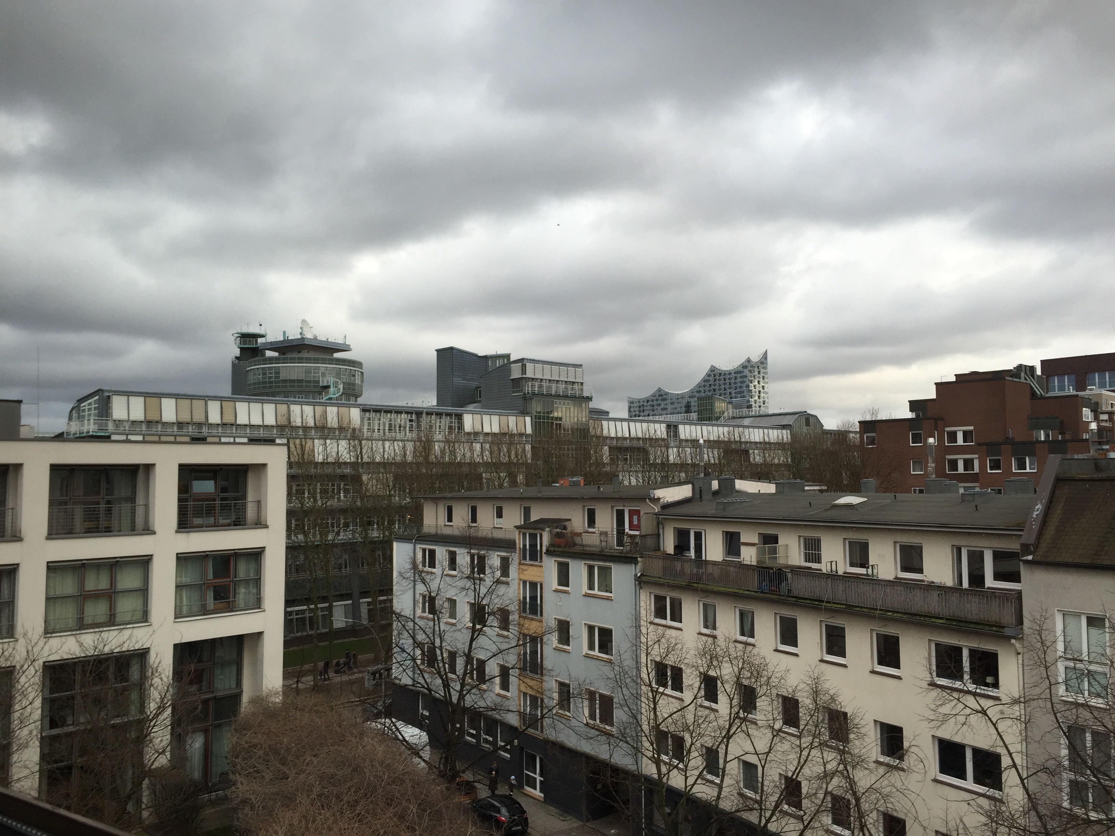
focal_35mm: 29
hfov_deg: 61.7
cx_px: 558
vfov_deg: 48.2
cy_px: 418
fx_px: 934
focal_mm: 4.15
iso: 32
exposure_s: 1/476
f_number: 2.2
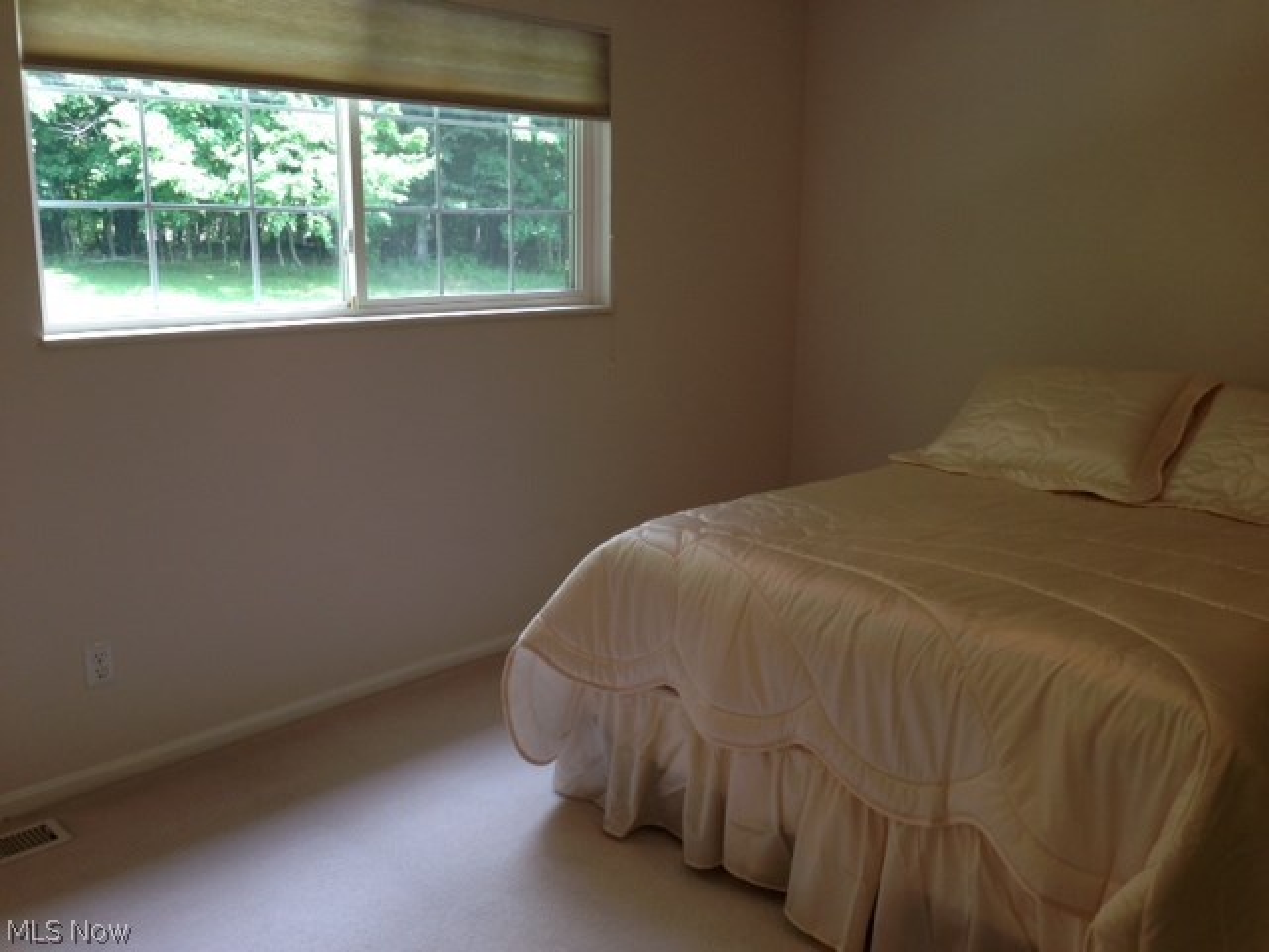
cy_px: 476
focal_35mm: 33
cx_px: 634
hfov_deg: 55.4
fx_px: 1210
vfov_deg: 42.9
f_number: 2.4
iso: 50
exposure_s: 1/40
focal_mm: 4.12
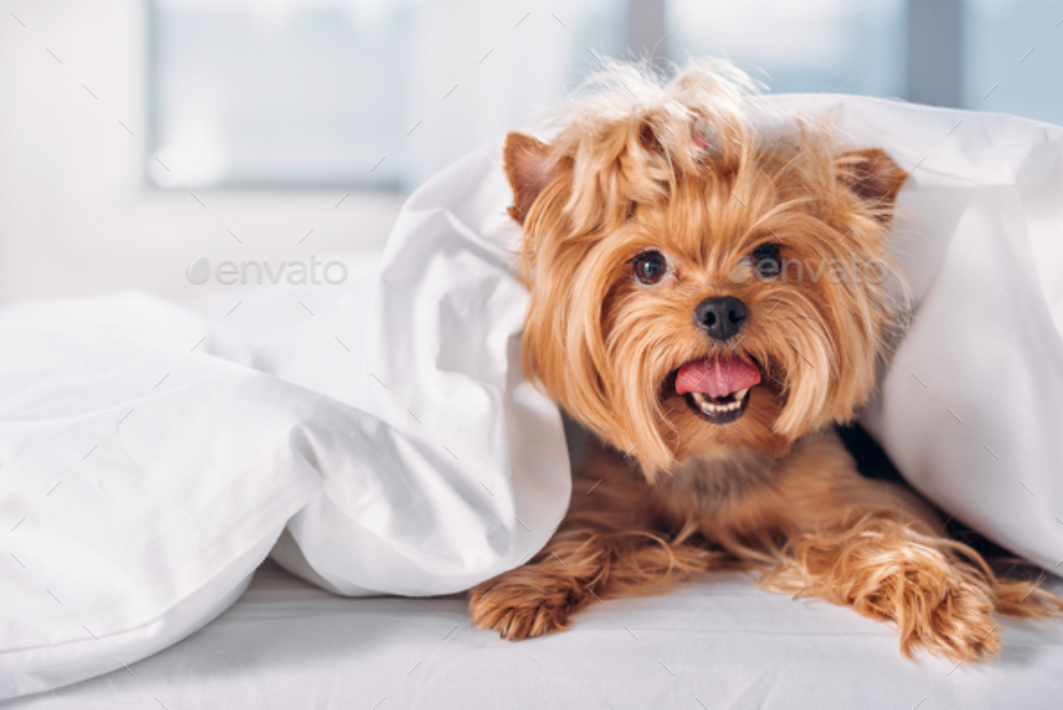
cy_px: 355
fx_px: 1477
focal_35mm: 50
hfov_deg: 39.6
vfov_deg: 27.0
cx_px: 532
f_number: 3.5
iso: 160
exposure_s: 1/200
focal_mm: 50
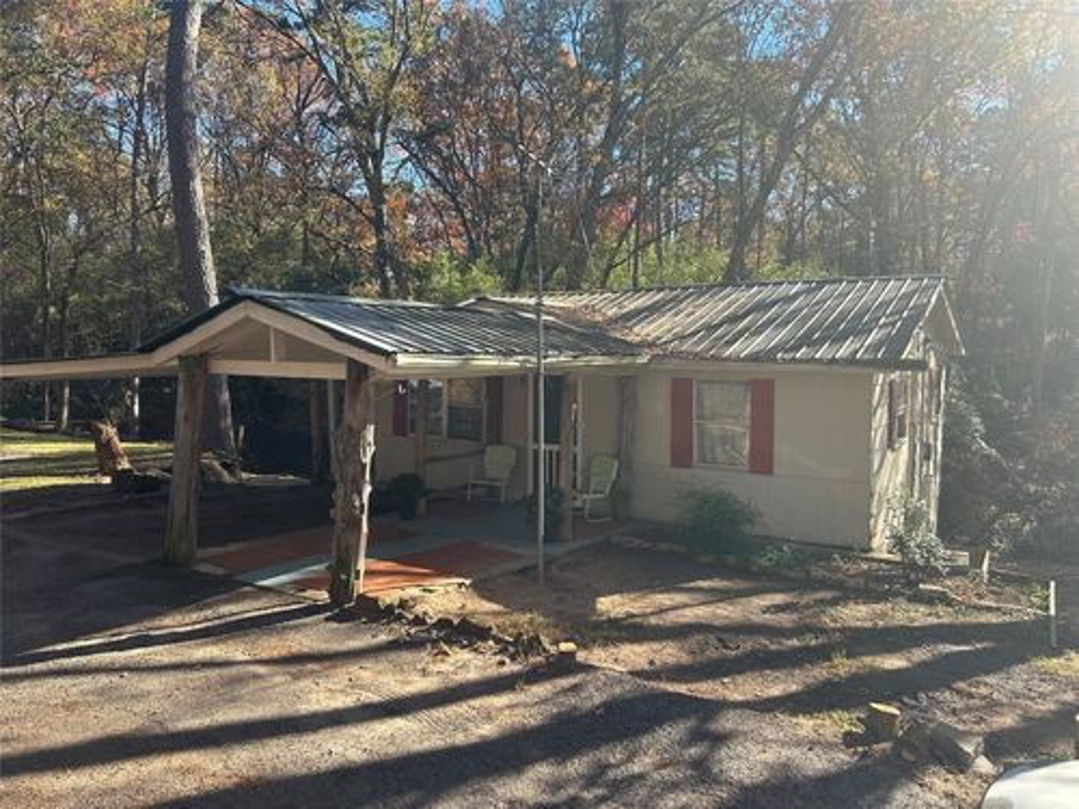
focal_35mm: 26
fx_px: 810
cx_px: 540
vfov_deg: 53.1
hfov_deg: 67.3
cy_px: 404
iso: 50
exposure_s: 1/894
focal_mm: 5.7
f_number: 1.5
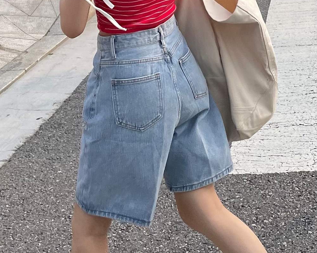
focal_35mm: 34
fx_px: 319
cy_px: 193
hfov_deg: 52.9
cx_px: 158
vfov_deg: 41.9
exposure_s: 1/1401
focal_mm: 4.2
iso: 32
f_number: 1.6
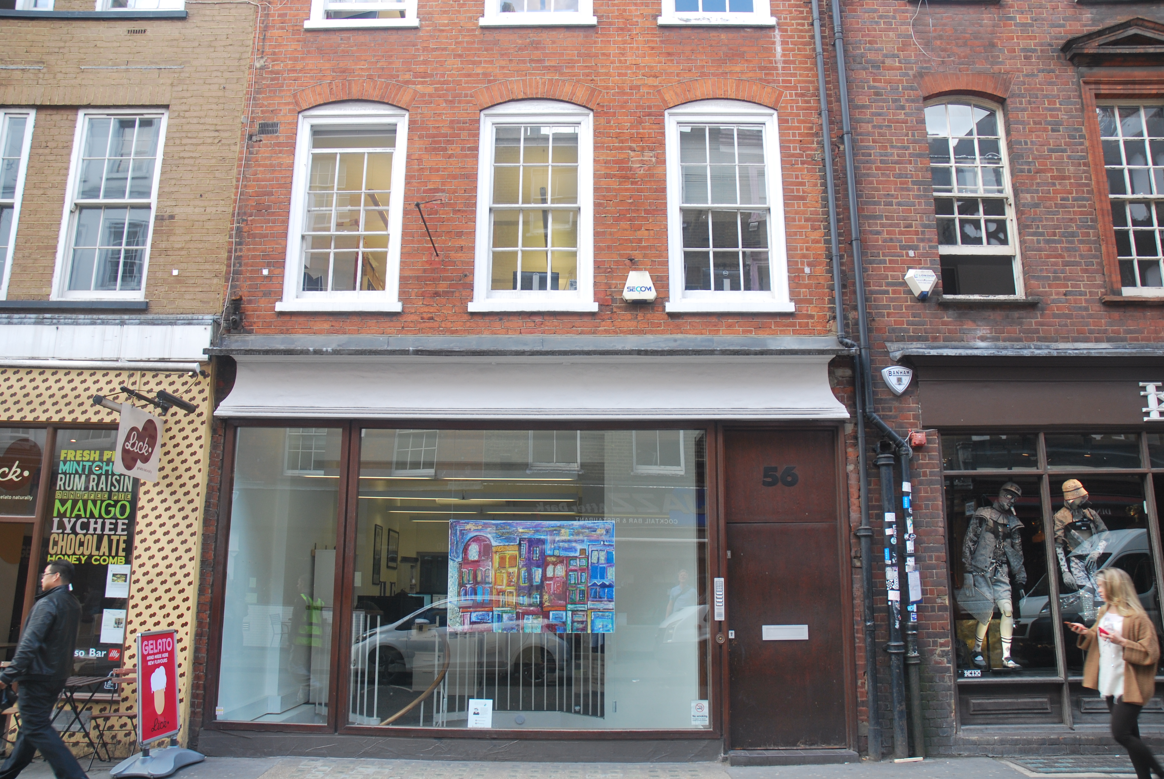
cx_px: 582
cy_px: 390
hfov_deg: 67.3
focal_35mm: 27
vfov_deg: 48.0
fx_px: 874
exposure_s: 1/80
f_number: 4.5
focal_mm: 18
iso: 200
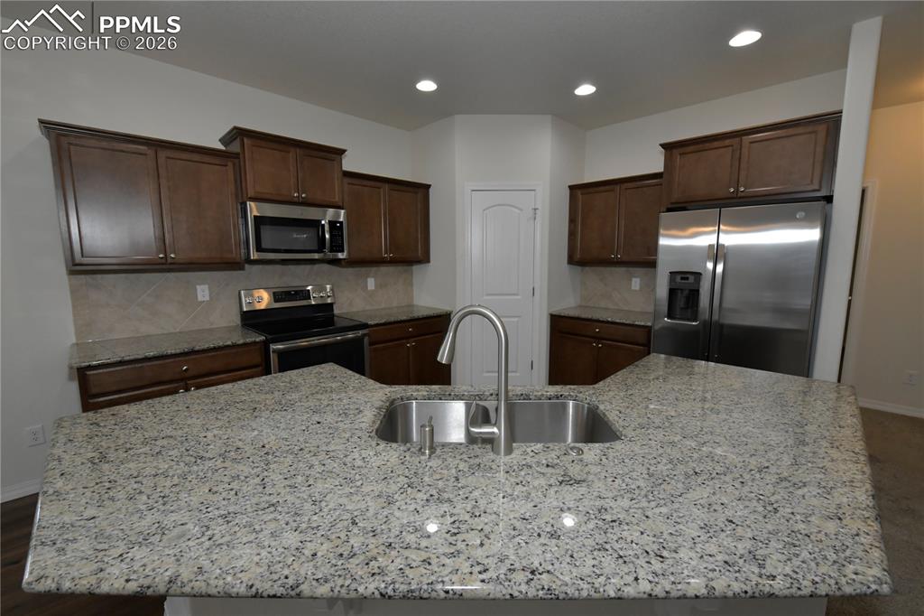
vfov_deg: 77.3
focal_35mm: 15
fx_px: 385
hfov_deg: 100.4
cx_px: 462
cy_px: 308
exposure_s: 1/160
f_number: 11
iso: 2000
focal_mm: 15
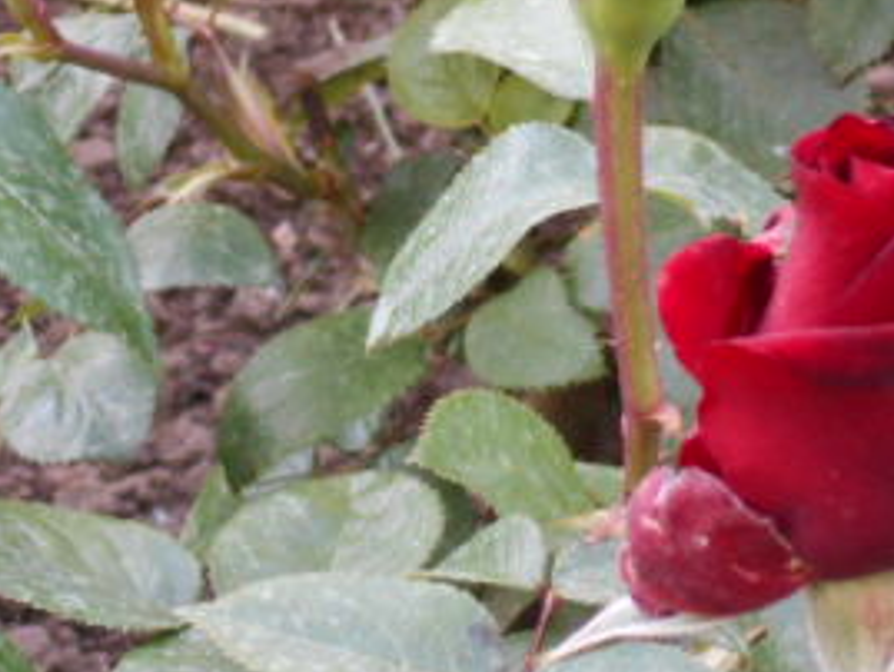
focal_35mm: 309
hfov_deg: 6.4
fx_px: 7984
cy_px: 200
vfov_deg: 4.8
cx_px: 419
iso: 400
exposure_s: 1/60
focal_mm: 23
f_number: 6.5
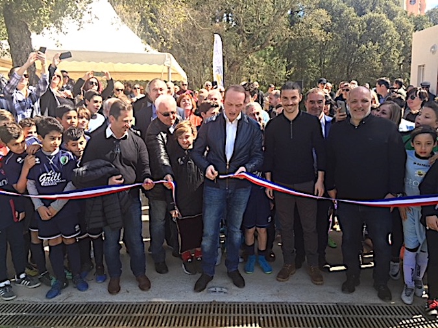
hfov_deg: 61.7
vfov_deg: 48.2
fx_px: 367
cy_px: 164
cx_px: 219
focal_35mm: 29
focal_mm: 4.15
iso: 32
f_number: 2.2
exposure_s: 1/527
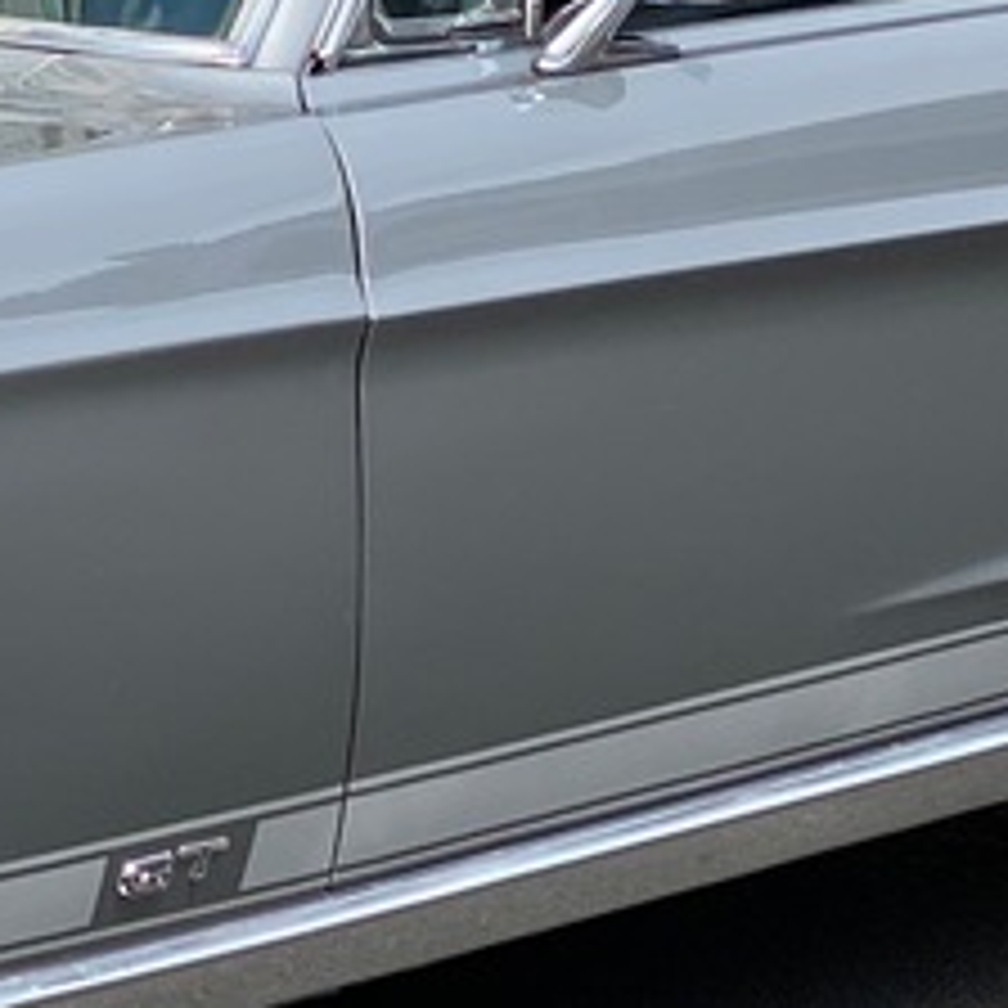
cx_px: -220
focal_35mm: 246
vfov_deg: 7.1
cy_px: 166
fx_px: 8104
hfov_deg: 7.1
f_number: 2
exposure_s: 1/705
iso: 20
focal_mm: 6
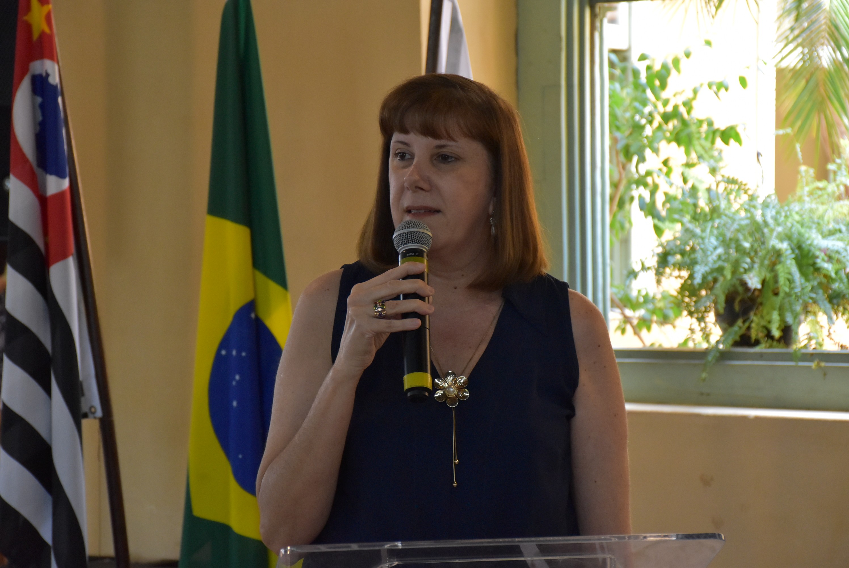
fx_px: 2655
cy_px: 284
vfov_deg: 12.2
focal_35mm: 112
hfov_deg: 18.2
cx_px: 424
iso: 1600
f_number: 5
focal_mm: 75
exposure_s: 1/125
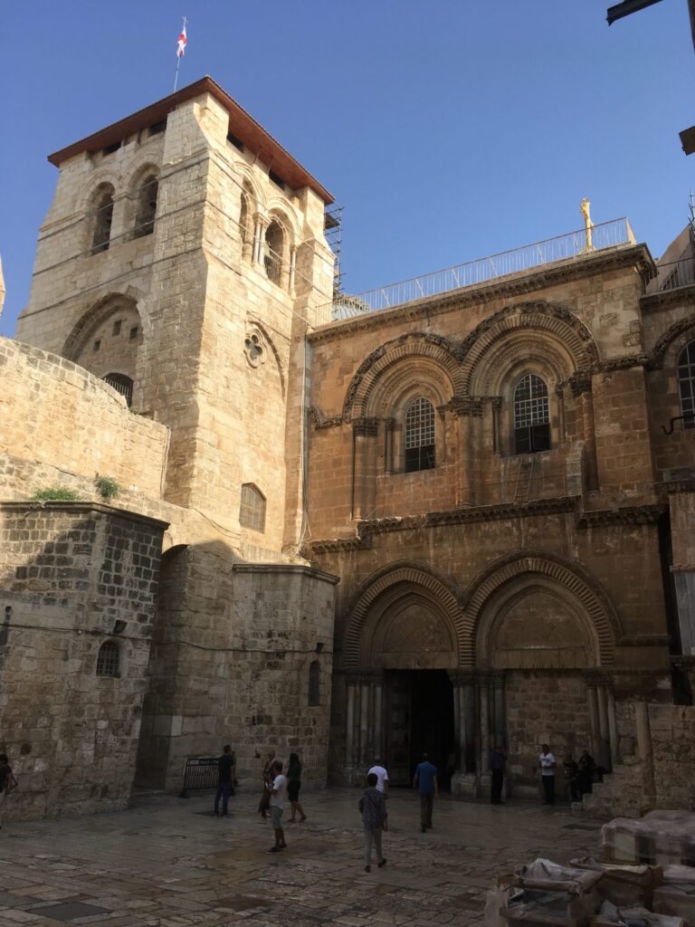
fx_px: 776
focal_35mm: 29
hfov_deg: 48.2
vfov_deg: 61.7
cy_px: 464
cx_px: 348
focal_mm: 4.15
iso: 25
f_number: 2.2
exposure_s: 1/1241
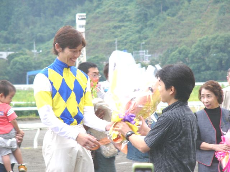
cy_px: 86
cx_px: 115
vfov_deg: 7.8
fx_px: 1262
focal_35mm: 190
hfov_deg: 10.4
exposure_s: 1/60
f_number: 2.8
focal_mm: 31.6
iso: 50
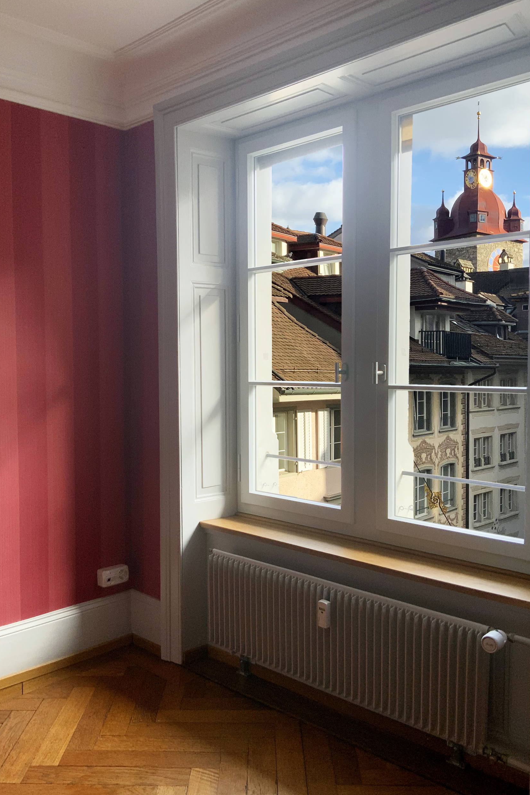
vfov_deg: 60.3
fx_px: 684
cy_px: 402
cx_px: 231
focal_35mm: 31
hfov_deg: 42.2
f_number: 1.8
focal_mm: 3
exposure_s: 1/122
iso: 32
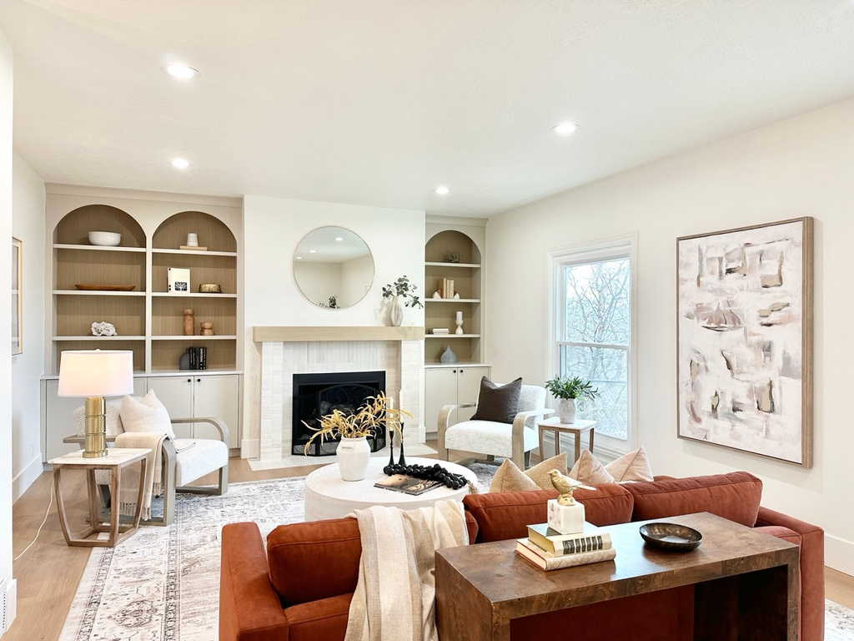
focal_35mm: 24
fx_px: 592
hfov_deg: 71.6
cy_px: 320
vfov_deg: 56.8
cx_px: 427
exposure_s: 1/120
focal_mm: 6.86
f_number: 1.78
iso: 125
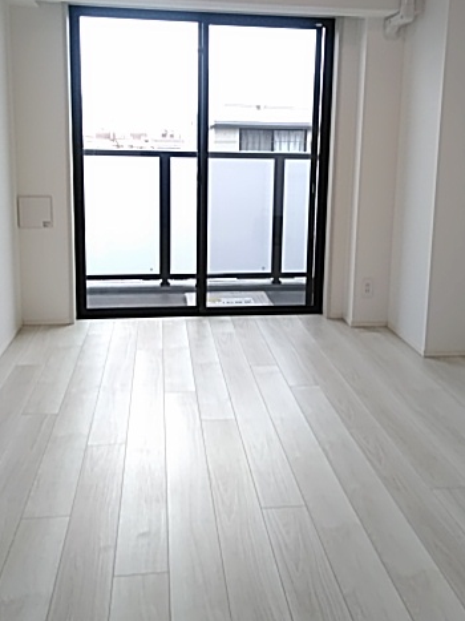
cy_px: 242
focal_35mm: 37
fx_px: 663
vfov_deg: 49.8
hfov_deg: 38.6
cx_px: 244
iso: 98
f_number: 2.2
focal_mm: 3.46
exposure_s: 1/125
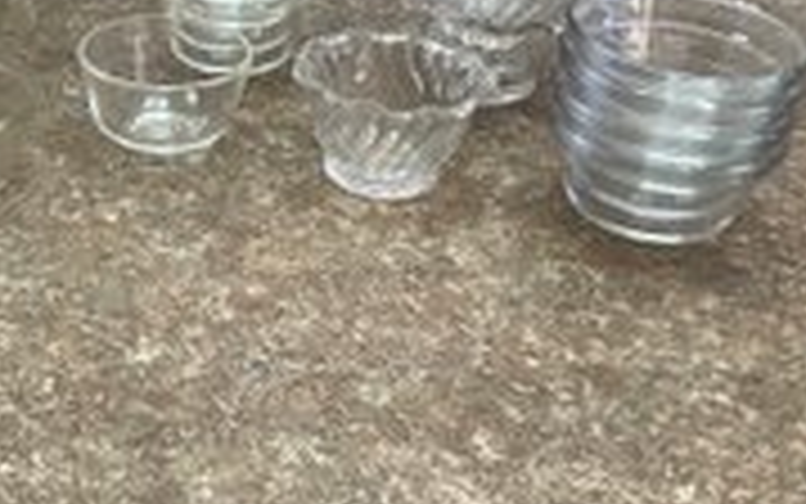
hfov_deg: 31.0
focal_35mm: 63
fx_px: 1384
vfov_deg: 20.5
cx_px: 79
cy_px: 146
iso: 80
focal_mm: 3.3
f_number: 2.4
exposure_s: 1/100
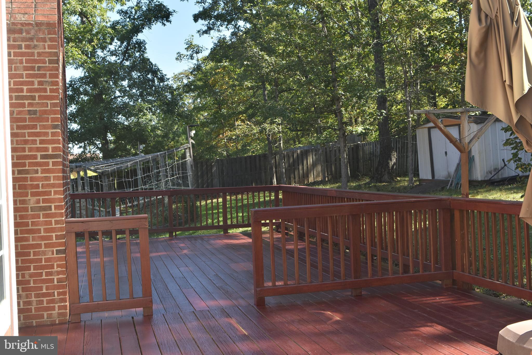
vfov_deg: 31.9
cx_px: 266
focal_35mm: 42
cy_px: 178
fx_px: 621
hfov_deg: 46.4
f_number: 7.1
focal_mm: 28
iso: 200
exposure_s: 1/250
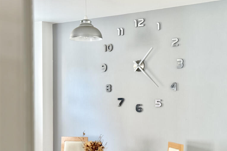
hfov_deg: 30.0
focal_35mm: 67
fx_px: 423
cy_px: 103
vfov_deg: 20.2
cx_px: 97
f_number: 1.78
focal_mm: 6.76
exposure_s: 1/60
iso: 100
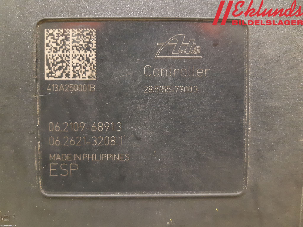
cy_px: 114
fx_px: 228
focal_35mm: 26
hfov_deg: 67.3
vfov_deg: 53.1
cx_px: 152
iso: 500
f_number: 1.7
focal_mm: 3.93
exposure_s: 1/25
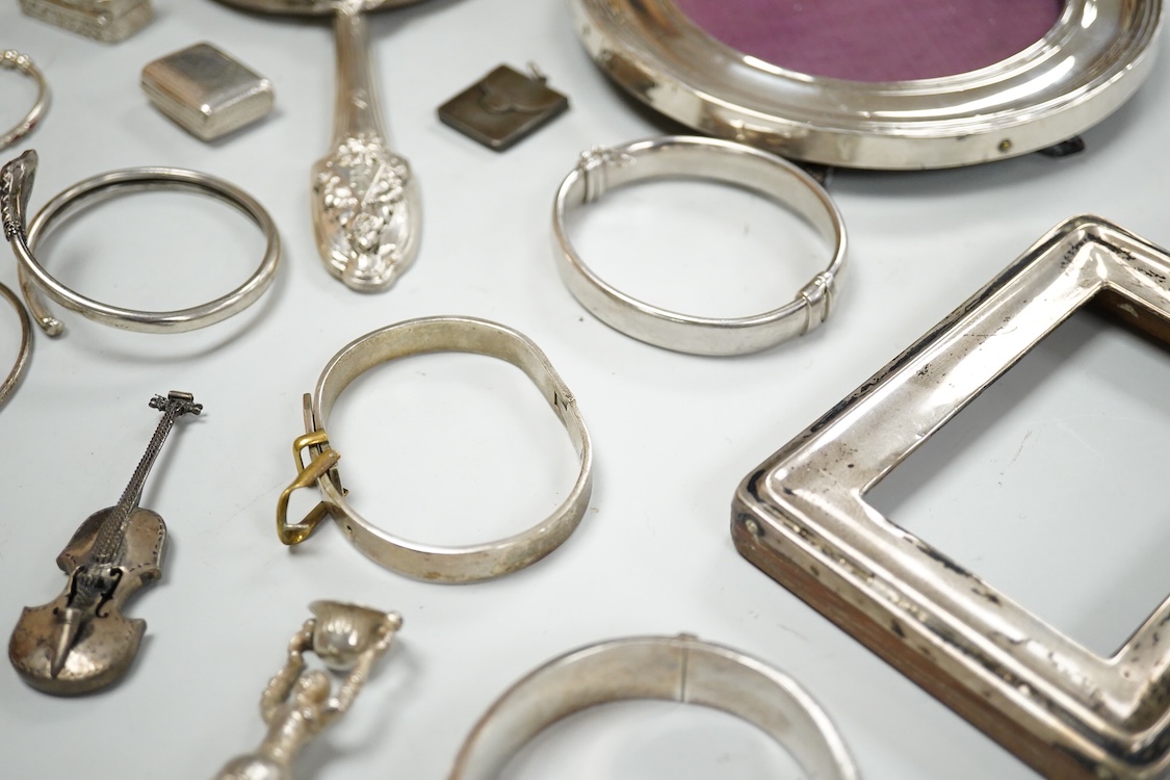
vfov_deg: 29.9
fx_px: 1462
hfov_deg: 43.6
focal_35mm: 45
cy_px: 390
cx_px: 585
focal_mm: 30
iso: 2500
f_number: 4
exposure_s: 1/400
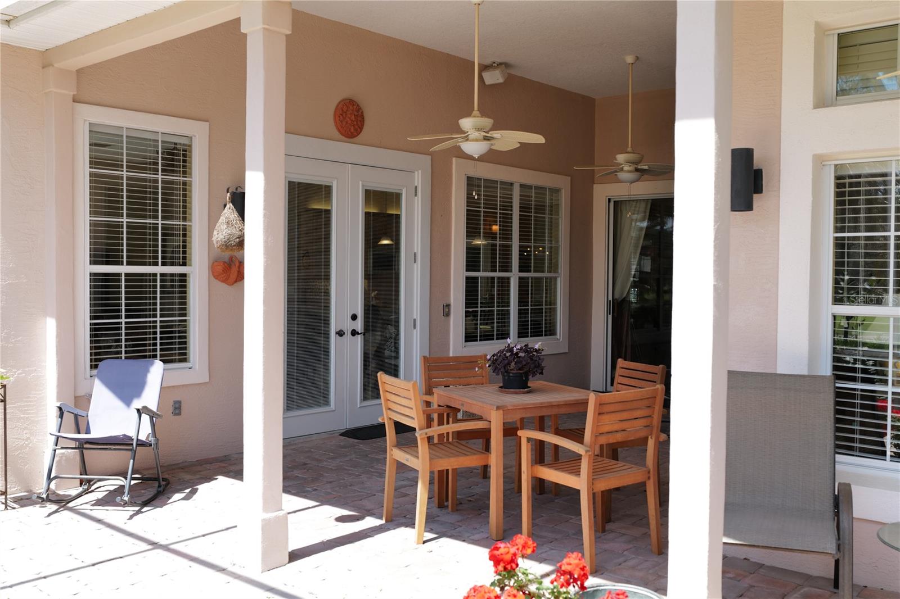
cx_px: 450
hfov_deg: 54.4
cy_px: 300
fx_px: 875
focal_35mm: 35
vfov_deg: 37.8
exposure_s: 1/160
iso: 100
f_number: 4
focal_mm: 35
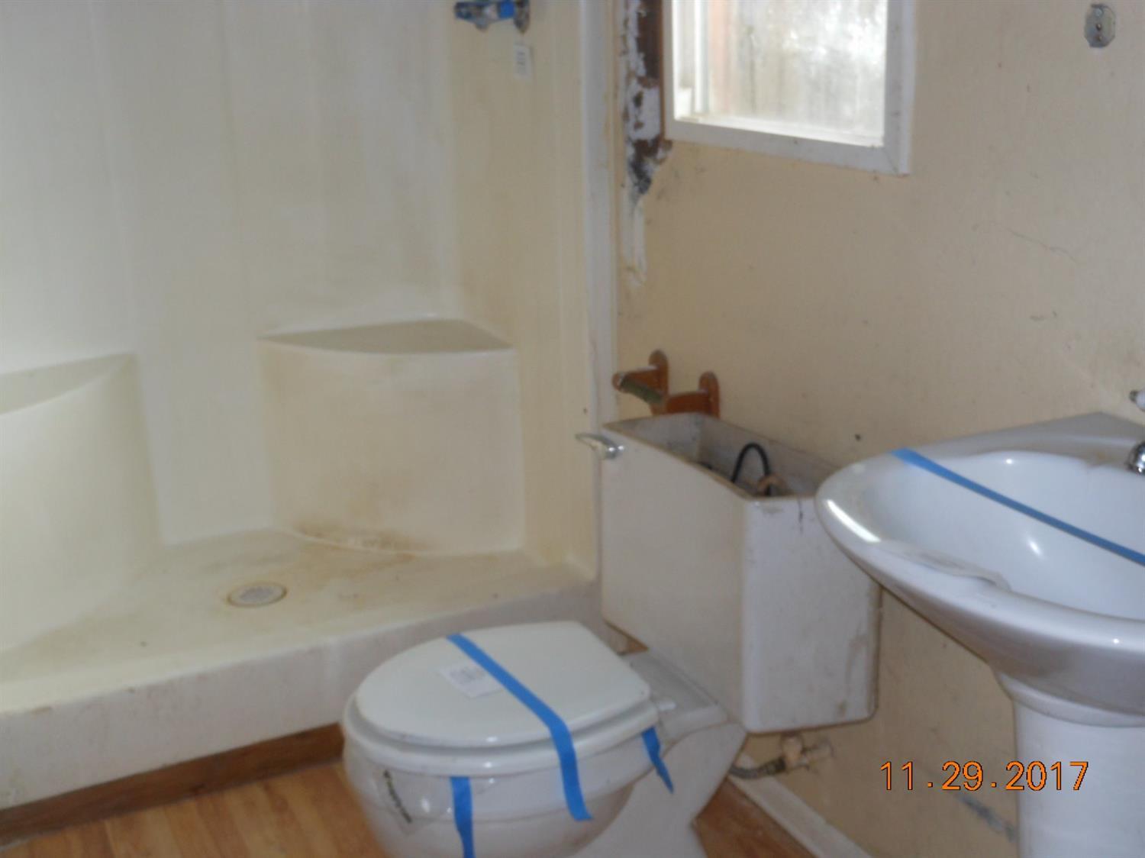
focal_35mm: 45
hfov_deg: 42.1
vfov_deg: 32.2
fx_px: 1488
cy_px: 429
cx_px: 572
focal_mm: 8.1
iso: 200
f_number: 4.6
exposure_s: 1/30
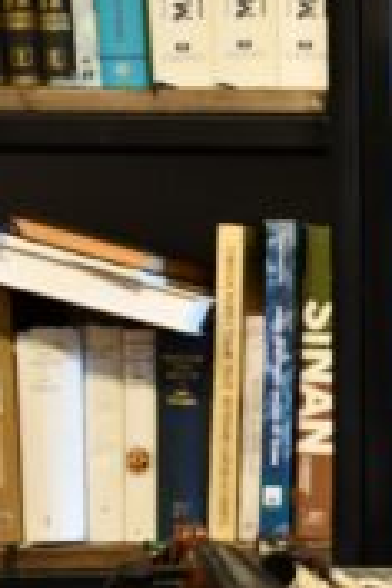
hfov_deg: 6.4
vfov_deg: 10.1
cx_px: 987
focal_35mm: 203
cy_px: 389
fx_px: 3315
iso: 1250
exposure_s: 1/25
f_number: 4.2
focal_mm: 38
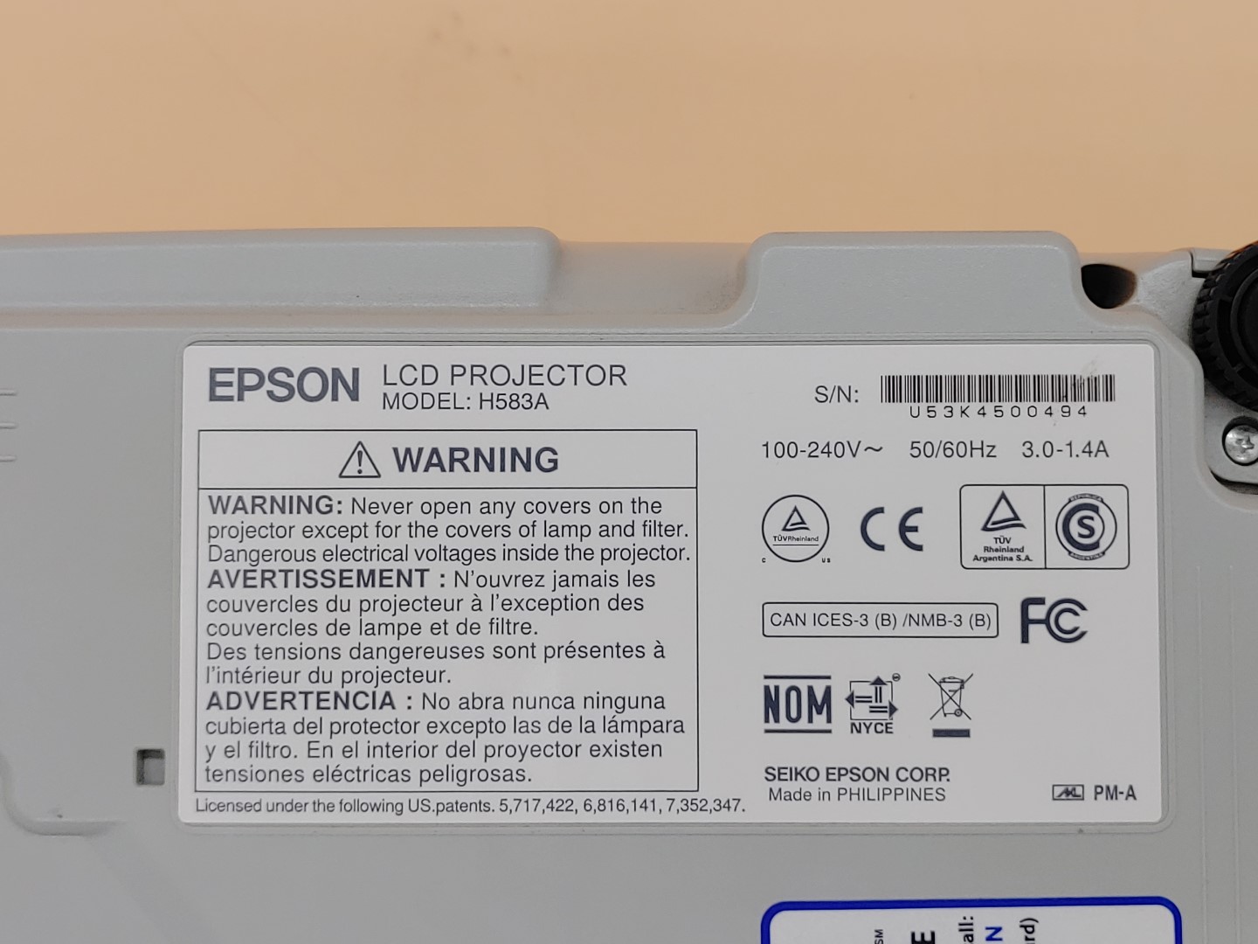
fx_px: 1672
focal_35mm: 46
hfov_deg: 41.2
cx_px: 629
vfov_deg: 31.5
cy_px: 472
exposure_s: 1/87
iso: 50
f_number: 1.8
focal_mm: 4.36
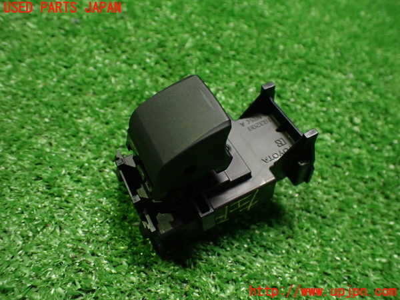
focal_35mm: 30
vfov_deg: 46.8
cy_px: 150
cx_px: 200
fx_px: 347
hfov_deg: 60.0
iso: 800
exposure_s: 1/50
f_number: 2.3
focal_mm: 5.4
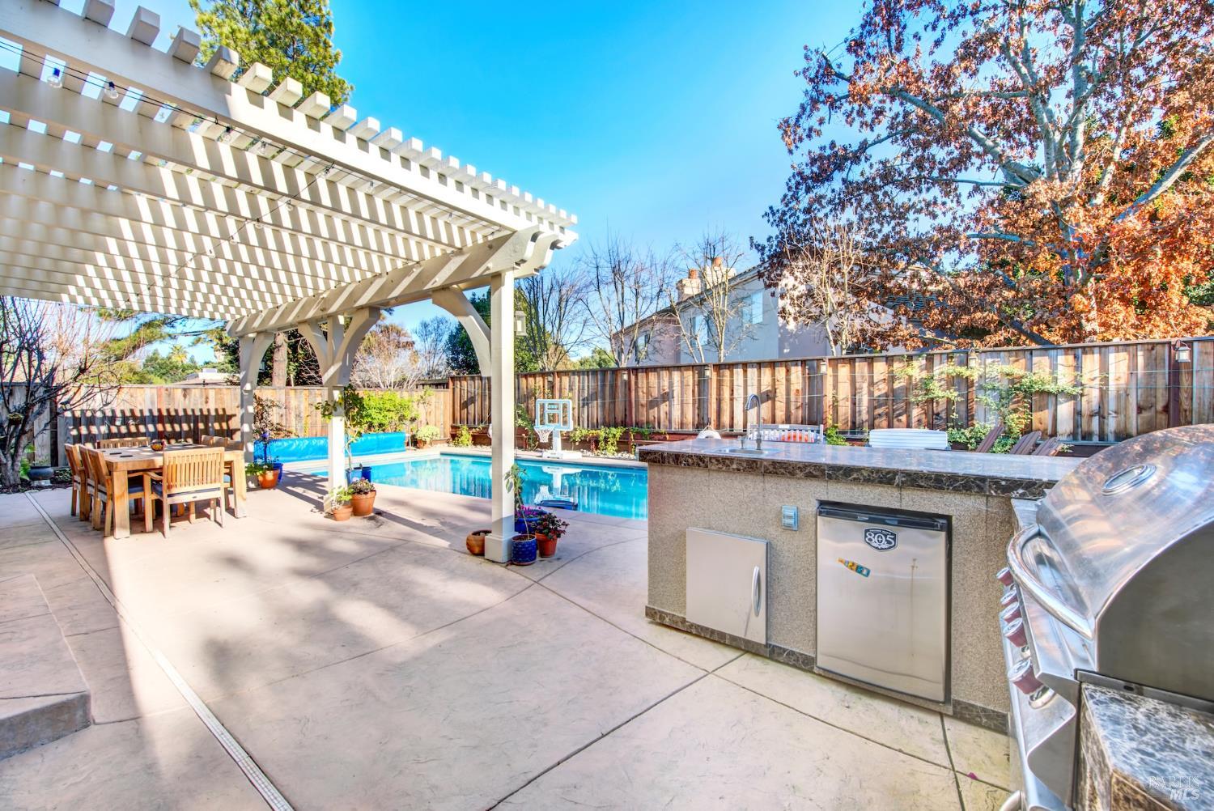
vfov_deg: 81.3
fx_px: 472
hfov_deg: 104.2
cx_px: 607
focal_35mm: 14
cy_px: 406
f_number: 14
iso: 100
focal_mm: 14
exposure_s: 1/30
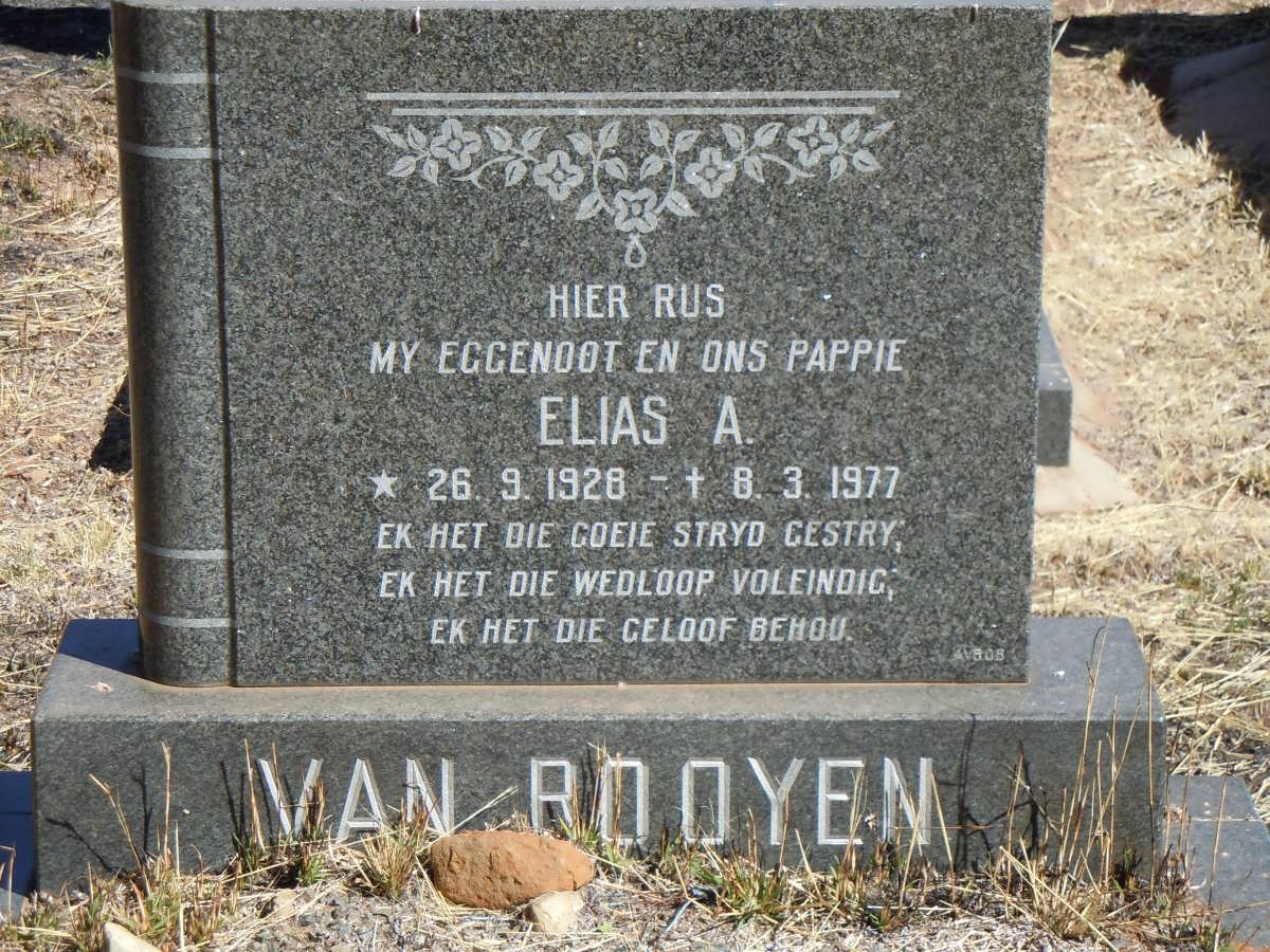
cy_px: 476
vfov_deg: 12.8
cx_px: 635
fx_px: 4256
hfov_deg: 17.0
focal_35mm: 116
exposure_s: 1/800
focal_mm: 20.9
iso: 200
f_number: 4.6
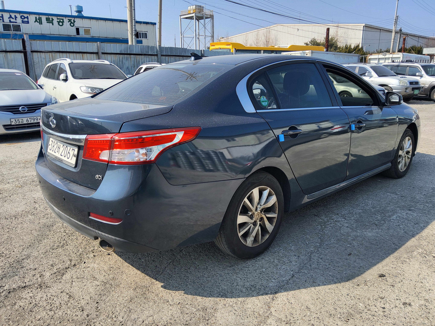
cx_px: 218
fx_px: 327
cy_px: 163
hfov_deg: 67.3
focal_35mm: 26
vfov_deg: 53.1
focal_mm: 3.98
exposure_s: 1/504
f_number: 1.8
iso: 12
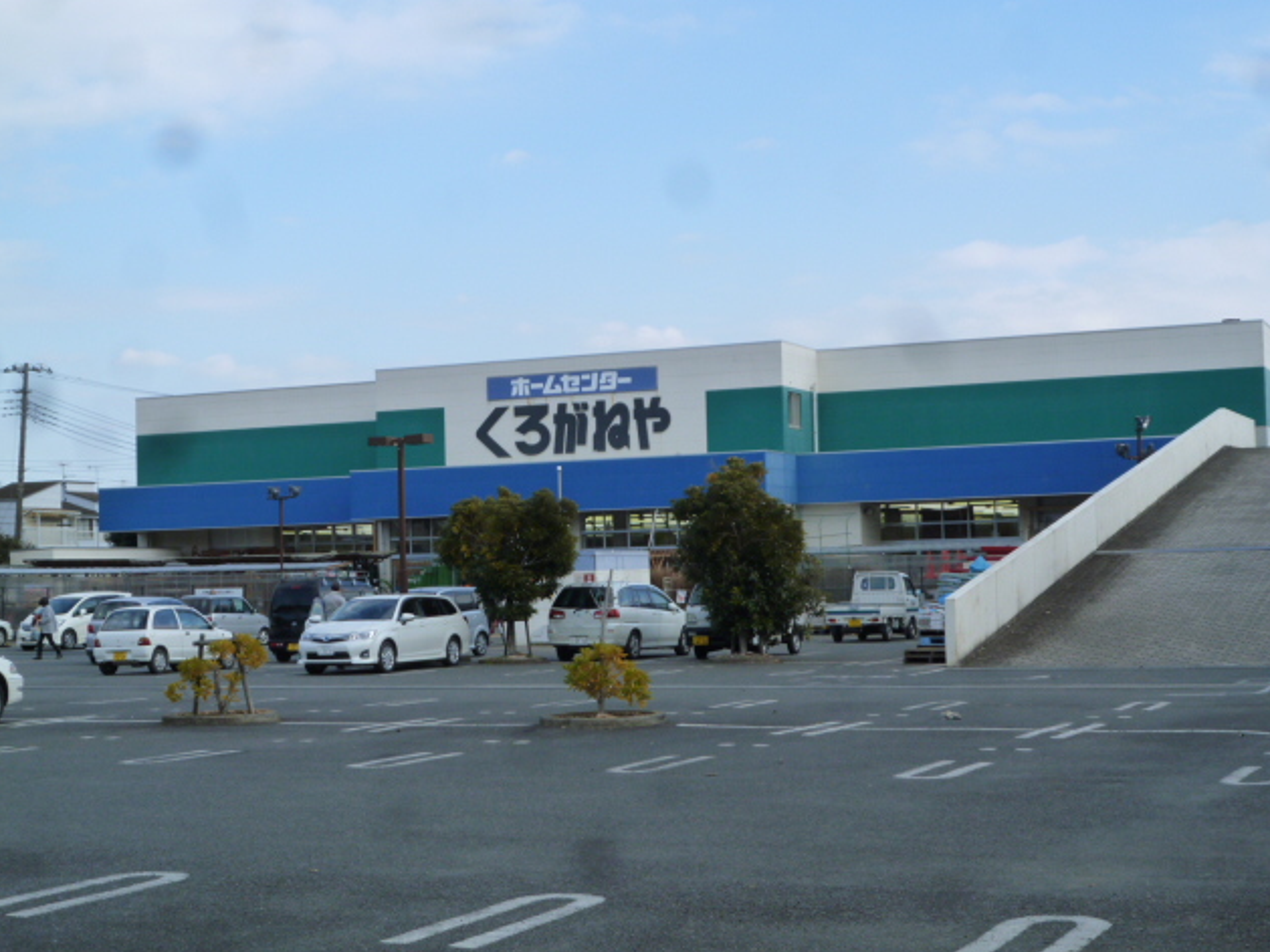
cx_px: 628
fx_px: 2128
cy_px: 470
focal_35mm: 58
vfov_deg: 25.2
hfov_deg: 33.2
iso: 125
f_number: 4.4
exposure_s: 1/320
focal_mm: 10.1
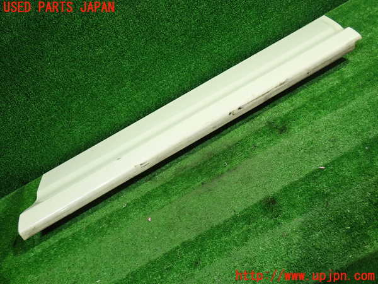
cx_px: 189
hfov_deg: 60.0
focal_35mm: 30
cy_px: 142
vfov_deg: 46.8
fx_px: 328
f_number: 2.3
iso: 400
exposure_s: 1/30
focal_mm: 5.4
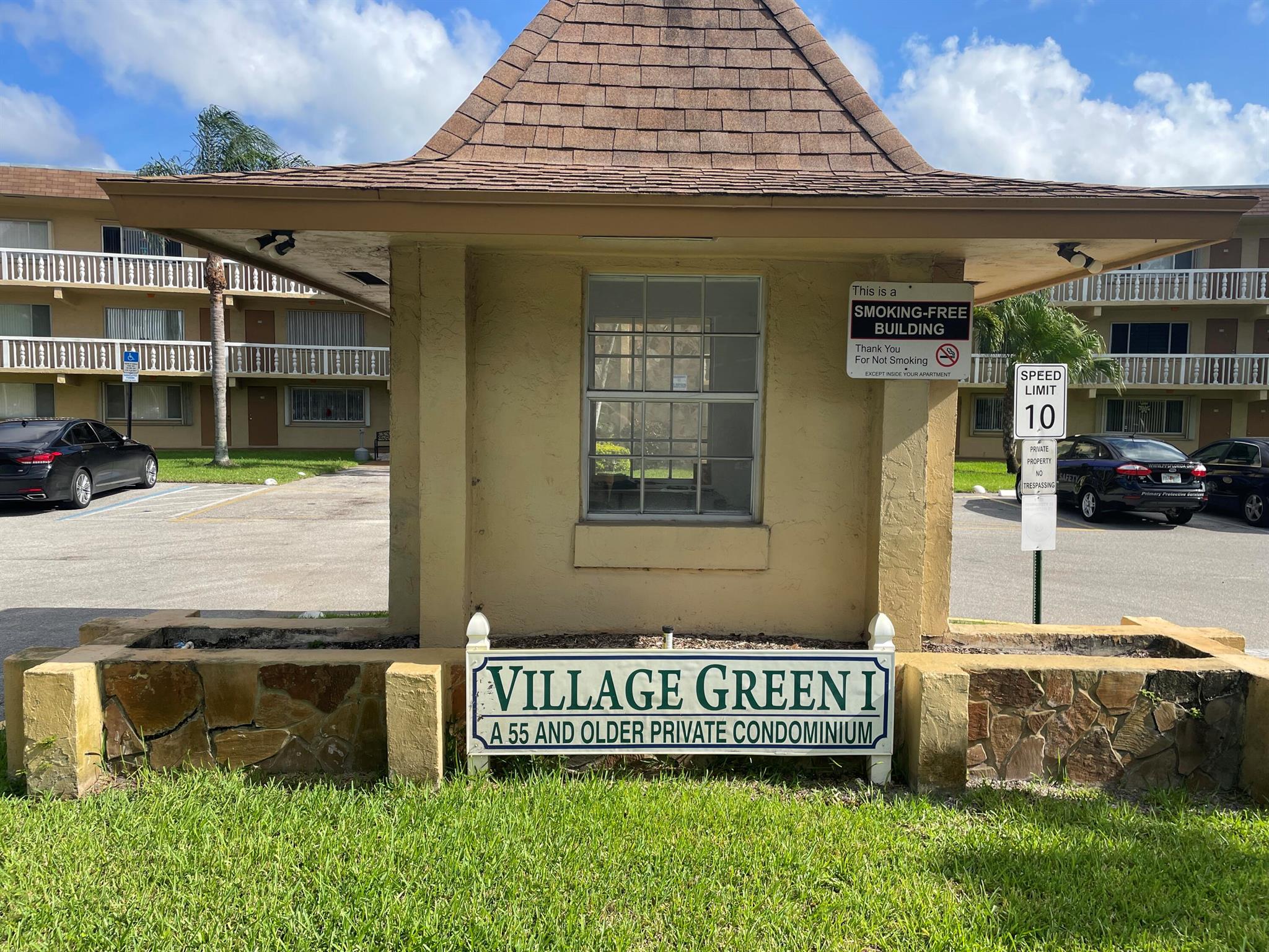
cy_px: 476
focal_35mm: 26
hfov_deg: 67.3
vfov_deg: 53.1
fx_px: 953
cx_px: 634
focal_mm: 4.2
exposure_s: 1/2398
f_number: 1.6
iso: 32
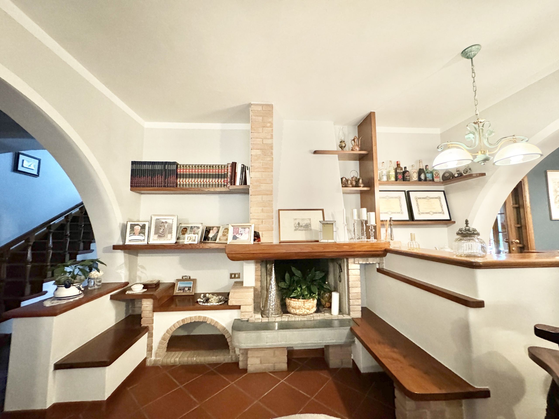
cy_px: 210
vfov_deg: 85.7
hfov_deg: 102.1
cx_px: 280
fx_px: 226
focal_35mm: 14
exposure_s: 1/50
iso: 640
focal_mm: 2.22
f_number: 2.2
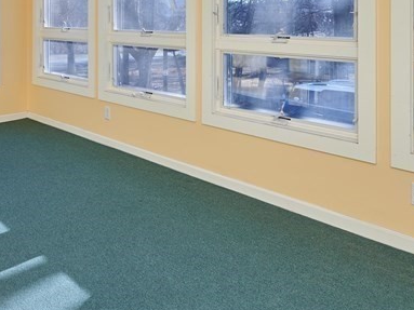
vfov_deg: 35.8
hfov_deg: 49.8
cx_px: 118
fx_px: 430
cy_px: 1
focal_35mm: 36
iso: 100
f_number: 5.6
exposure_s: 1/125
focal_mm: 14
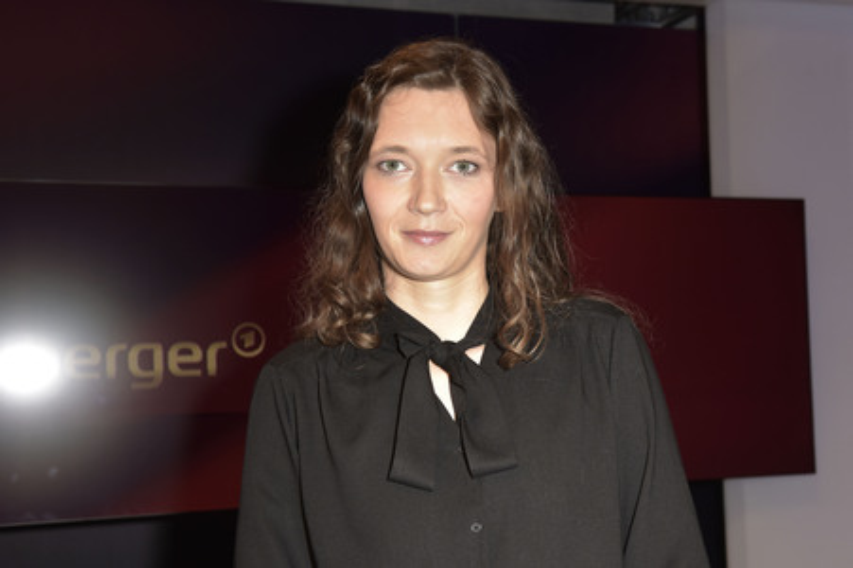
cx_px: 426
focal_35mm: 44
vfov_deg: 30.5
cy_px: 284
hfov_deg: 44.5
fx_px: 1042
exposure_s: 1/200
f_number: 5.6
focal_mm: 44
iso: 640
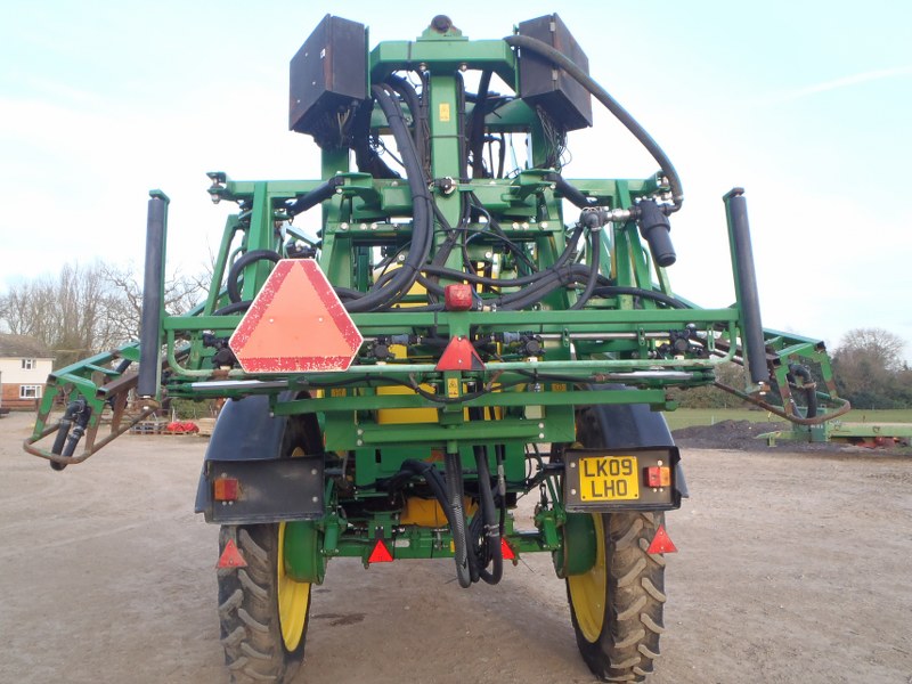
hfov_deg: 63.4
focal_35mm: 28
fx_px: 738
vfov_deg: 49.7
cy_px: 342
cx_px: 456
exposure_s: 1/60
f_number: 3.5
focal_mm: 5
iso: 100
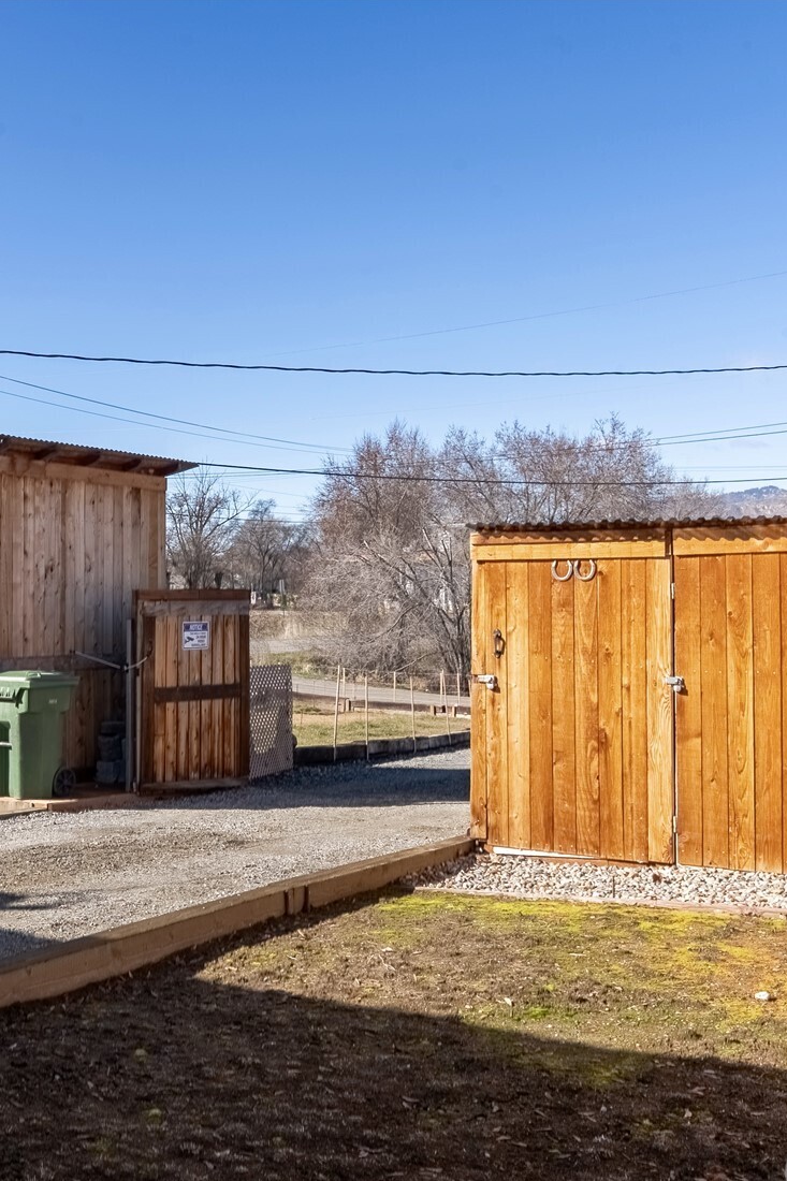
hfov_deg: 34.6
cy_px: 606
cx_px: 137
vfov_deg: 51.9
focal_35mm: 37
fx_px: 1214
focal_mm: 24
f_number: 13
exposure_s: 1/5000
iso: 100
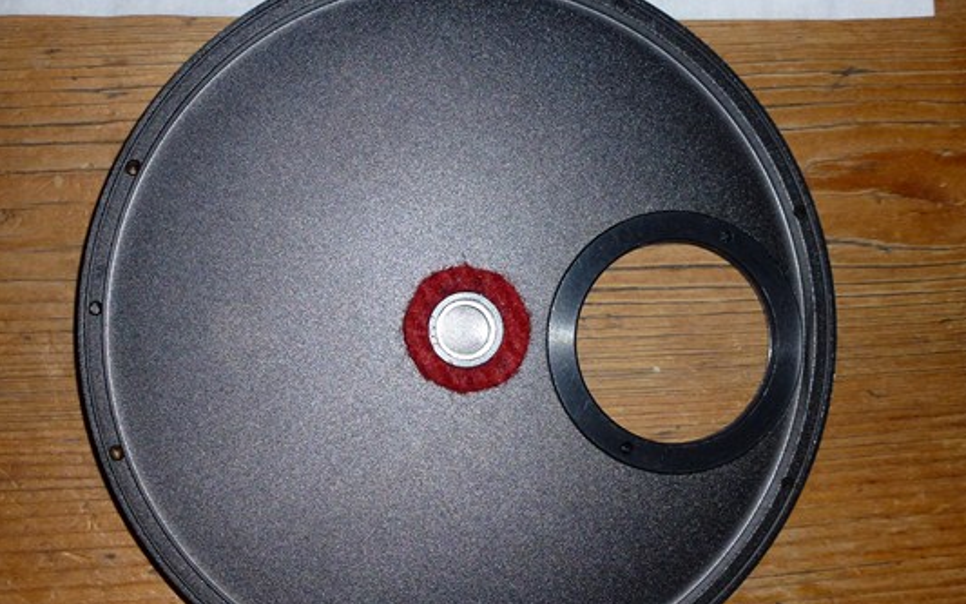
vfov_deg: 22.3
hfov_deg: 35.1
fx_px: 1527
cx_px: 493
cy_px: 350
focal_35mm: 58
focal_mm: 8
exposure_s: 1/60
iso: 160
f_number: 4
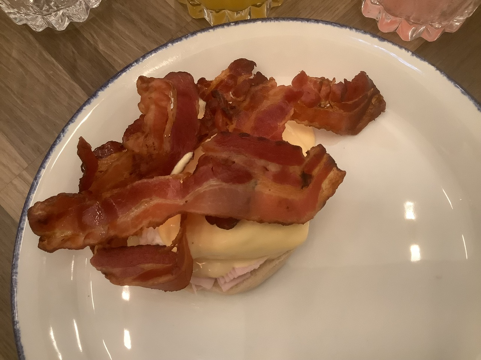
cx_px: 240
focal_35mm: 31
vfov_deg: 45.4
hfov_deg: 58.4
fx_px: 431
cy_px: 180
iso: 320
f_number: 2.4
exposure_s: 1/33
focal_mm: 3.3
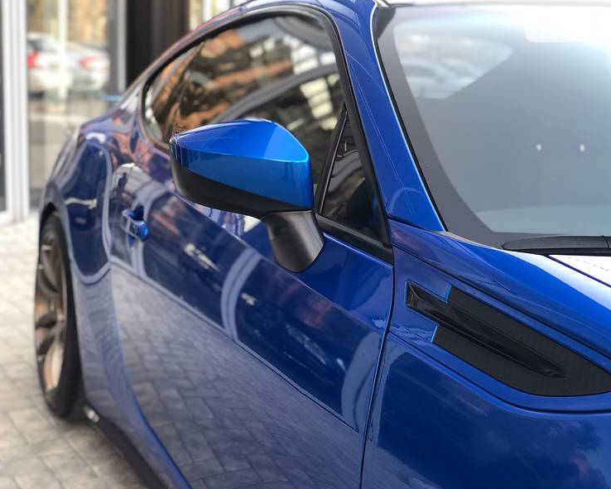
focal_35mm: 55
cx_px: 325
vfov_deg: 27.6
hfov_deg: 34.1
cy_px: 245
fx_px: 995
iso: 100
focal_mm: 6
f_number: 2.4
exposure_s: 1/50
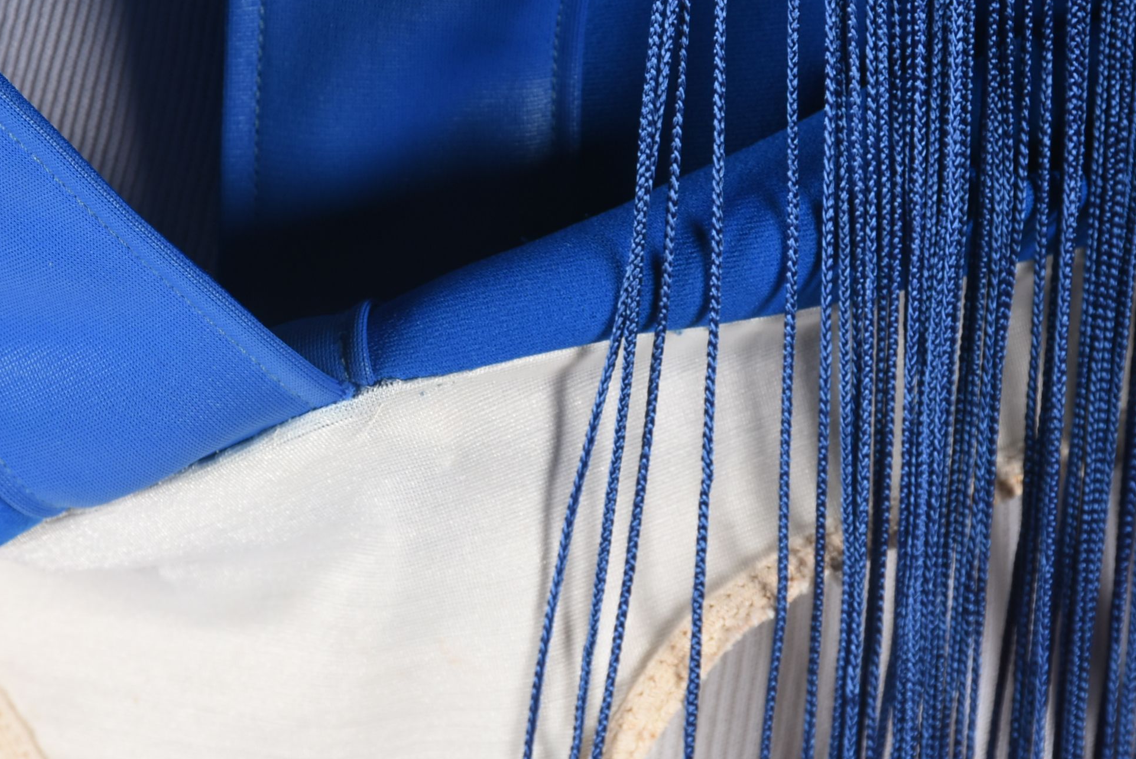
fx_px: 7004
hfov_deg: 9.3
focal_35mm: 222
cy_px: 396
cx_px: 420
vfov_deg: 6.2
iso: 320
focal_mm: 95
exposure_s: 1/125
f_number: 14
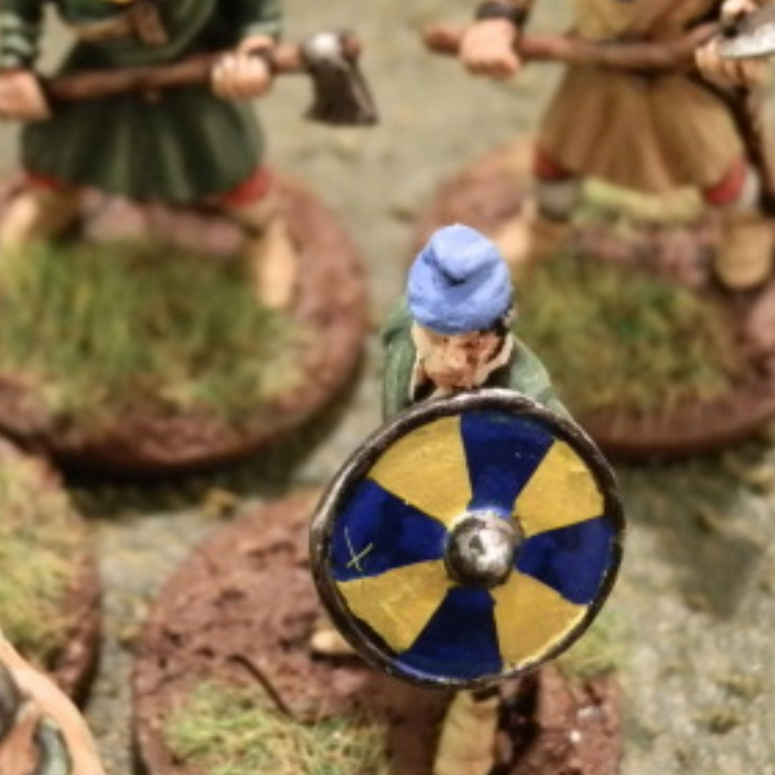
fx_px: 2609
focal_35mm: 103
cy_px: 254
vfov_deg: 16.9
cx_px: 256
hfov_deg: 16.9
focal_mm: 10.99
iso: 400
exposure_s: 1/6
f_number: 3.7
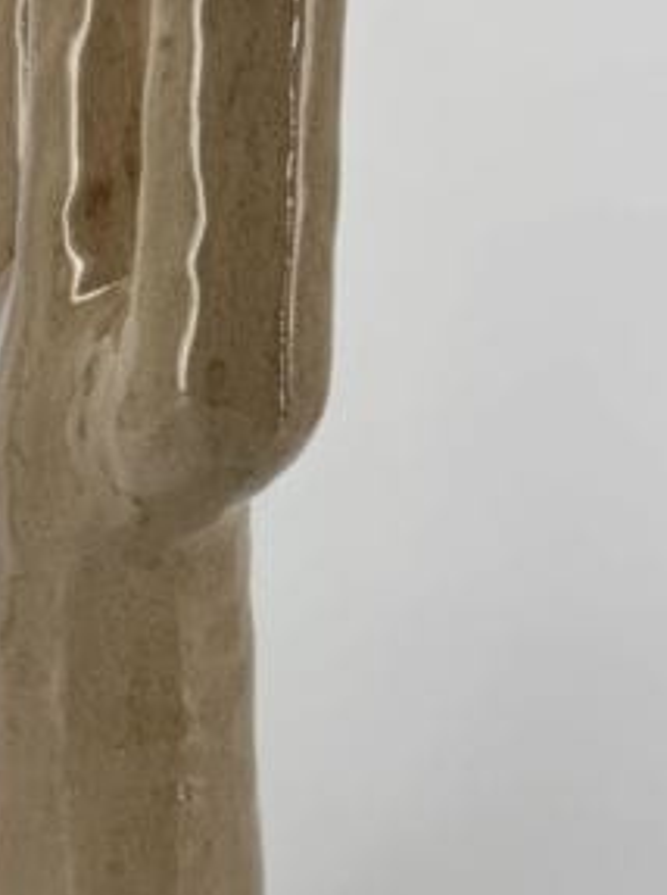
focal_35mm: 56
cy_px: 416
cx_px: 56
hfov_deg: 25.2
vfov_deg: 34.4
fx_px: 1444
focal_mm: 6.76
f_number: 1.78
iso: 80
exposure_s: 1/1524
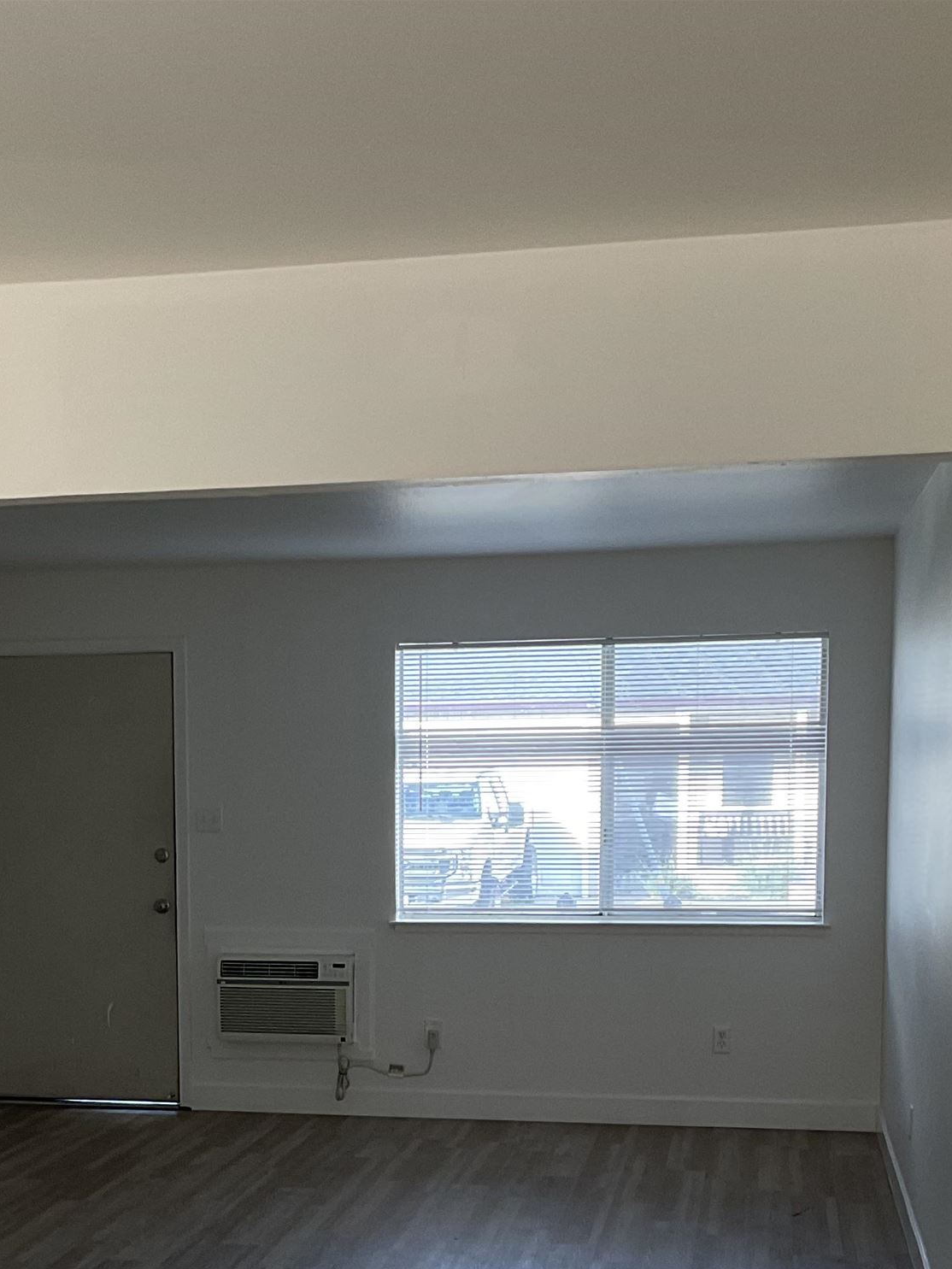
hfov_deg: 24.1
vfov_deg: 31.5
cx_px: 217
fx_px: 2200
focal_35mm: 60
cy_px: 984
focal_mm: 3
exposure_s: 1/120
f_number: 1.8
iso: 50
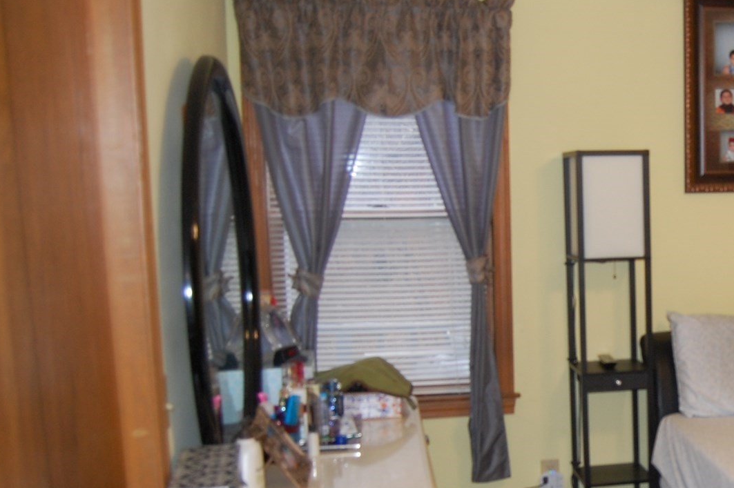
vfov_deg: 25.7
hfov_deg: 35.8
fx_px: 1059
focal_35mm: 52
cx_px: 667
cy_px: 345
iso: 400
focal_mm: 18
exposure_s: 1/60
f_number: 3.5
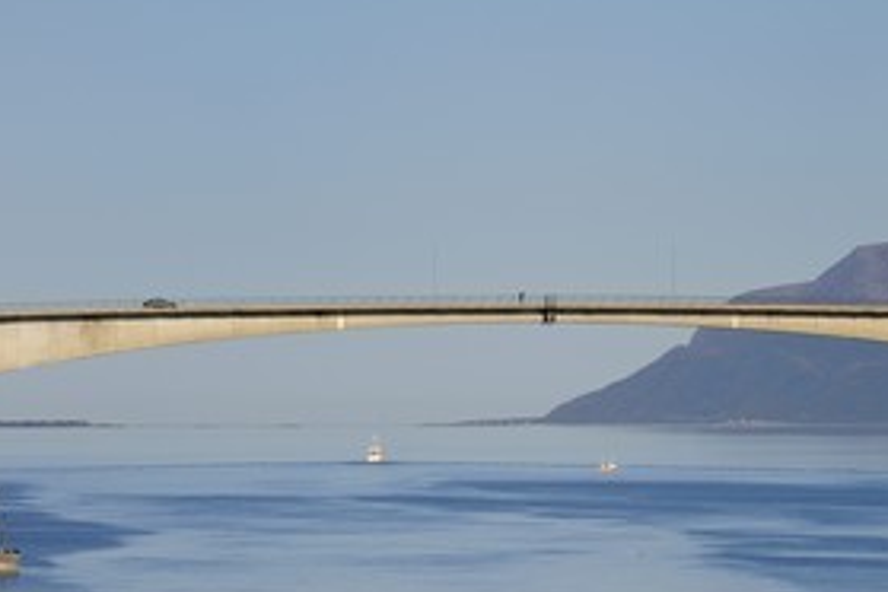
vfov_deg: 4.6
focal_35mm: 301
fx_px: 7424
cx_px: 557
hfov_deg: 6.8
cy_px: 398
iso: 200
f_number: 11
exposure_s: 1/320
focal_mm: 200
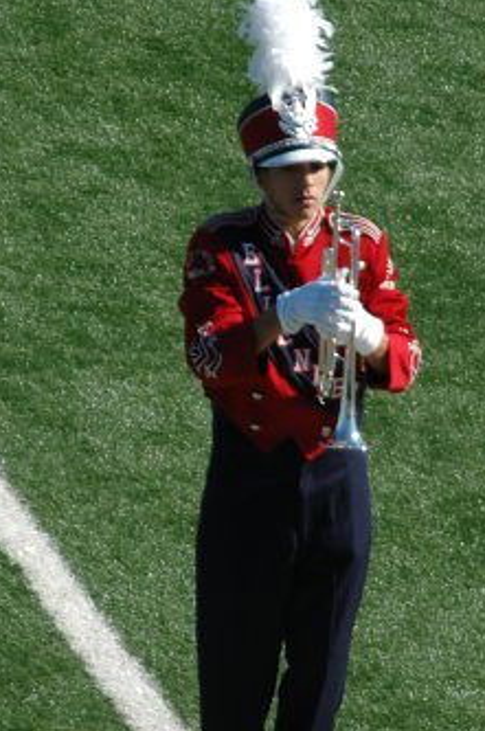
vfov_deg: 1.9
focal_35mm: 1082
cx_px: 223
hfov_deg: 1.3
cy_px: 408
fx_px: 21932
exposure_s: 1/800
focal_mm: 400
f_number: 5.6
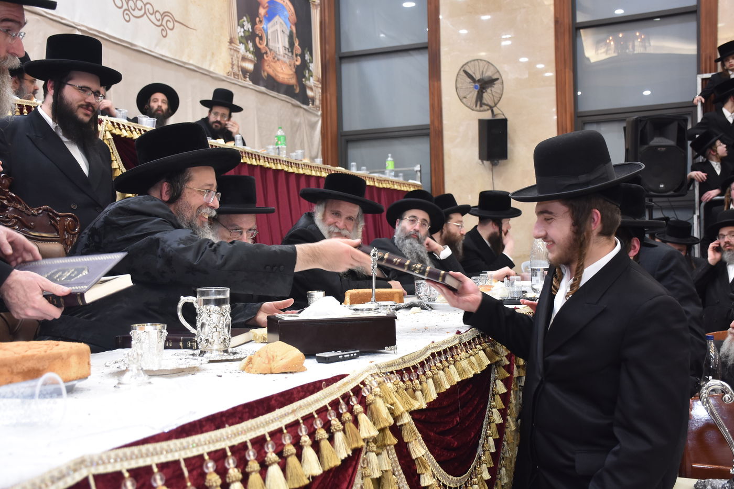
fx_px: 795
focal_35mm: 39
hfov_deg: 49.5
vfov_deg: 34.2
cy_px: 244
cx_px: 367
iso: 1000
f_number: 5.6
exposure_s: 1/60
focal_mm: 26
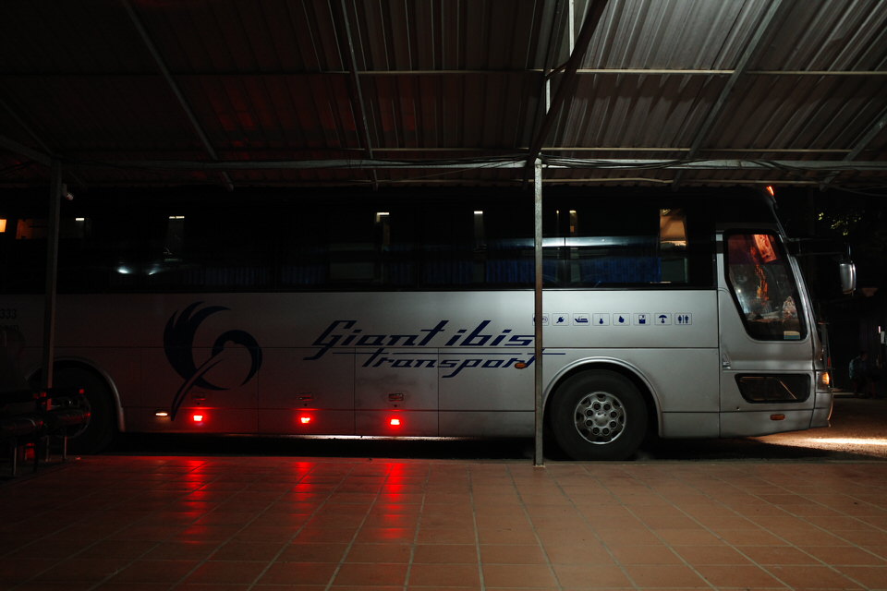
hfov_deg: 65.5
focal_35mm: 28
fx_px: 690
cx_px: 444
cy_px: 296
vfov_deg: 46.4
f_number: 2.8
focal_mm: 18.3
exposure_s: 1/13
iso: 1250
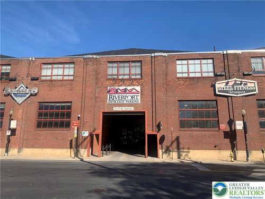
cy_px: 100
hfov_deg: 67.3
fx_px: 199
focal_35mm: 26
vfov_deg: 53.1
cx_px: 132
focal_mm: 4.25
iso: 25
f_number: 1.8
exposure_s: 1/1845
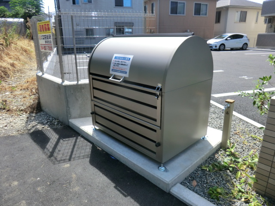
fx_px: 191
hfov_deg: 71.6
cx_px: 138
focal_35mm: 24
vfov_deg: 56.8
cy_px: 103
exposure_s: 1/500
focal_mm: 4.3
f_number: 3.2
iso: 80
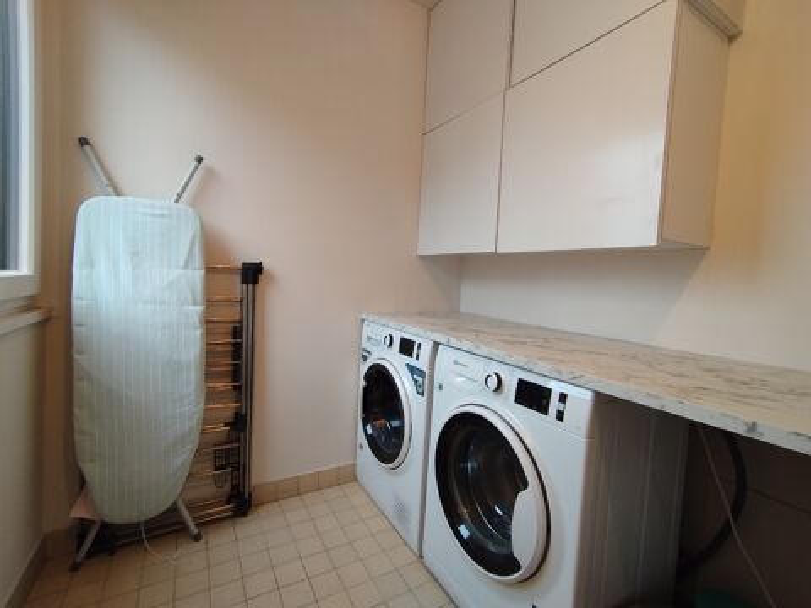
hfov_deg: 98.2
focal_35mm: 15
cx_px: 406
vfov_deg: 81.7
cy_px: 304
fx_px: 351
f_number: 2.2
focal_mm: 1.65
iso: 100
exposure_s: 1/33
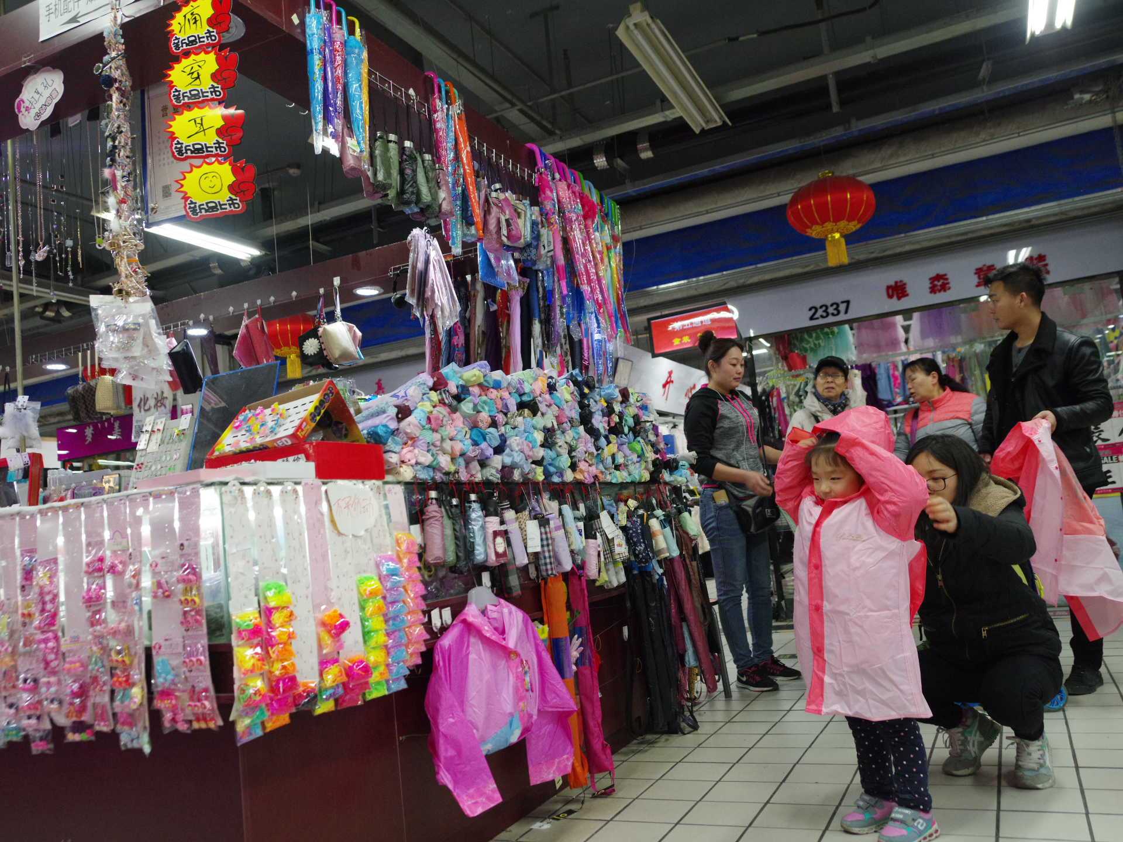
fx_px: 876
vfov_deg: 51.4
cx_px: 562
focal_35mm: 27
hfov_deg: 65.3
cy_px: 421
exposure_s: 1/125
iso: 6400
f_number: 4.5
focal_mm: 35
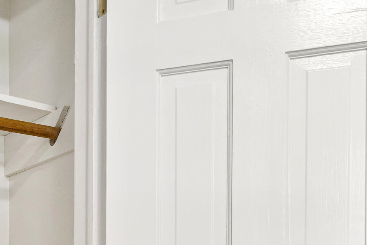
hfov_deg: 36.8
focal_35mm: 51
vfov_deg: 24.1
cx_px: 47
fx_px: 520
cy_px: 295
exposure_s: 1/1.25
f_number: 8
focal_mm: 10
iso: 125
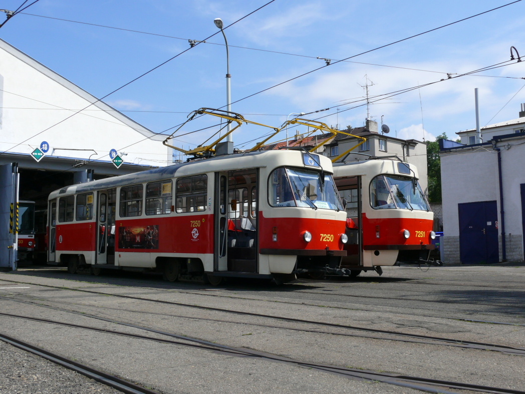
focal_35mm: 40
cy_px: 197
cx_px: 262
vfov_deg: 36.0
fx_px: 607
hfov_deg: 46.8
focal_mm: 8
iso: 100
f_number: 6.3
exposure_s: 1/400
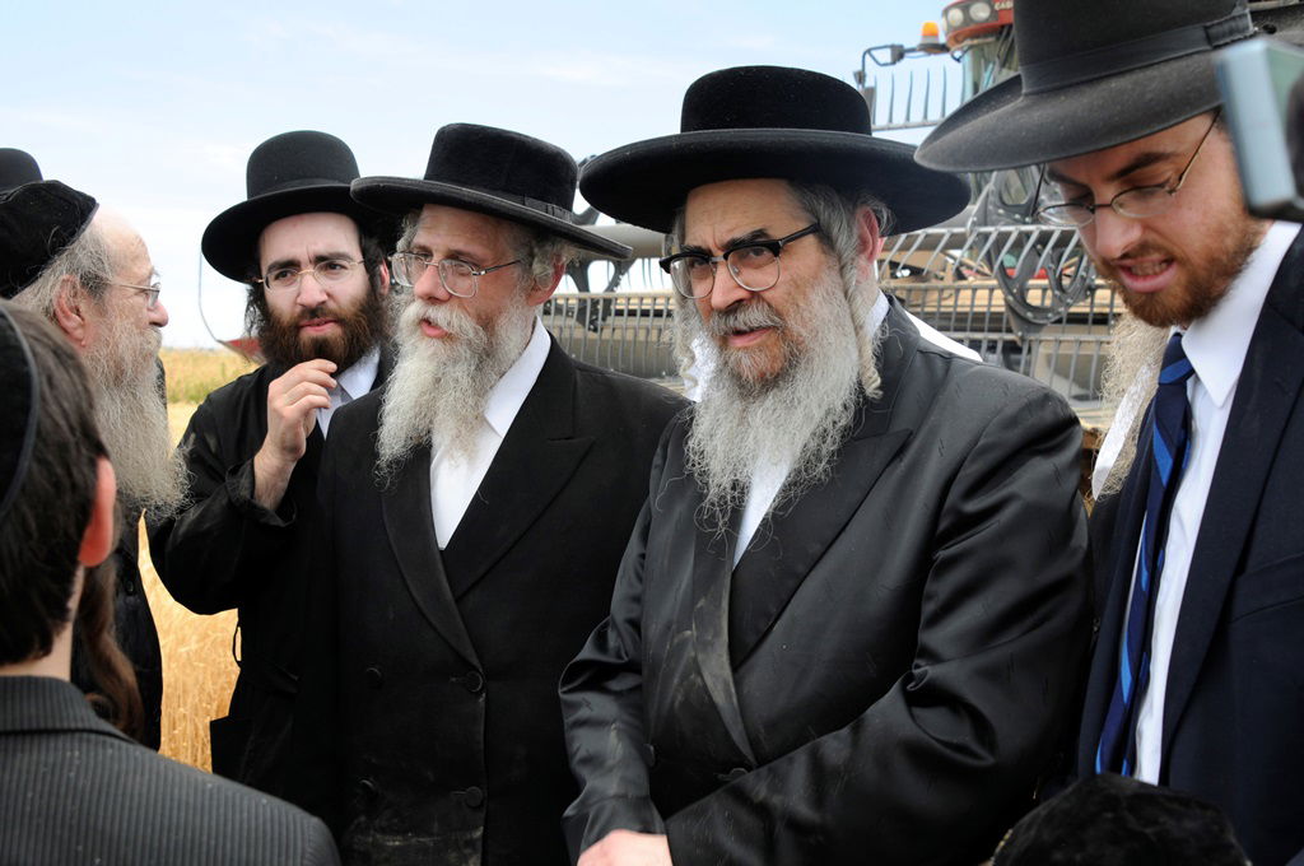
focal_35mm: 42
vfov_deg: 31.8
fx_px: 1519
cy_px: 433
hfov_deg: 46.5
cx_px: 652
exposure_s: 1/125
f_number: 5.6
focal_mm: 28
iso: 250
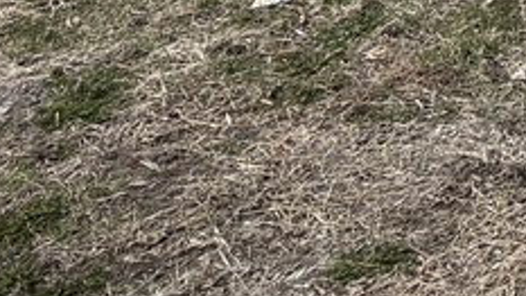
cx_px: 1490
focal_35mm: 175
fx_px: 2441
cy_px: -755
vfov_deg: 6.1
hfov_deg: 9.9
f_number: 1.6
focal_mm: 5.96
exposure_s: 1/3623
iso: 50
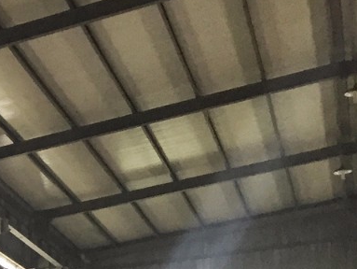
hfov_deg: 14.2
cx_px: -303
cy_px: 474
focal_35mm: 121
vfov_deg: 11.4
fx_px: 1249
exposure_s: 1/30
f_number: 2.2
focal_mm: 4.15
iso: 100
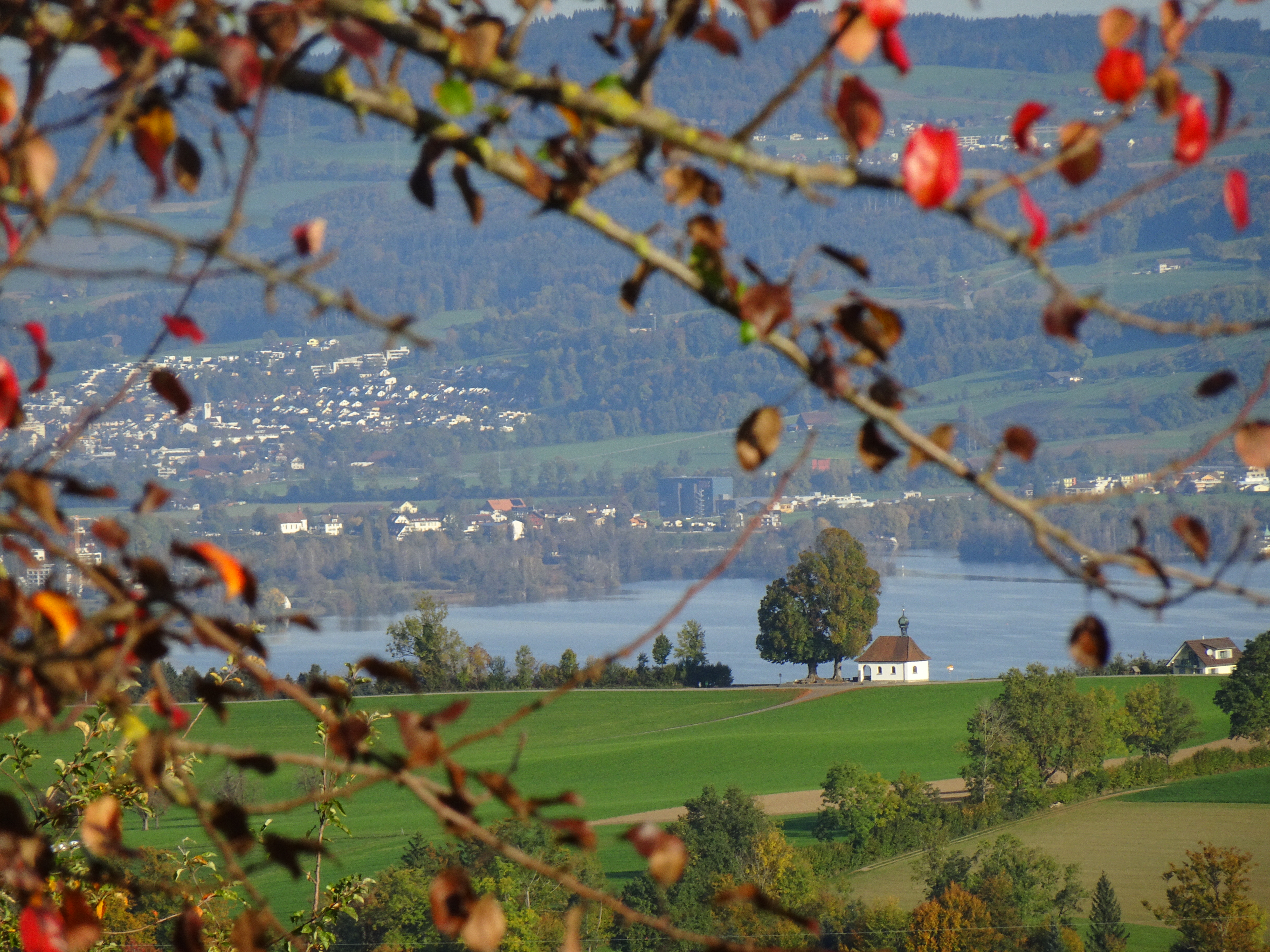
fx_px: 13428
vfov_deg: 4.1
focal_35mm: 366
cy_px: 476
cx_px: 635
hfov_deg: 5.4
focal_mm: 62.47
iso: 80
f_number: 6.3
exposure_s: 1/320
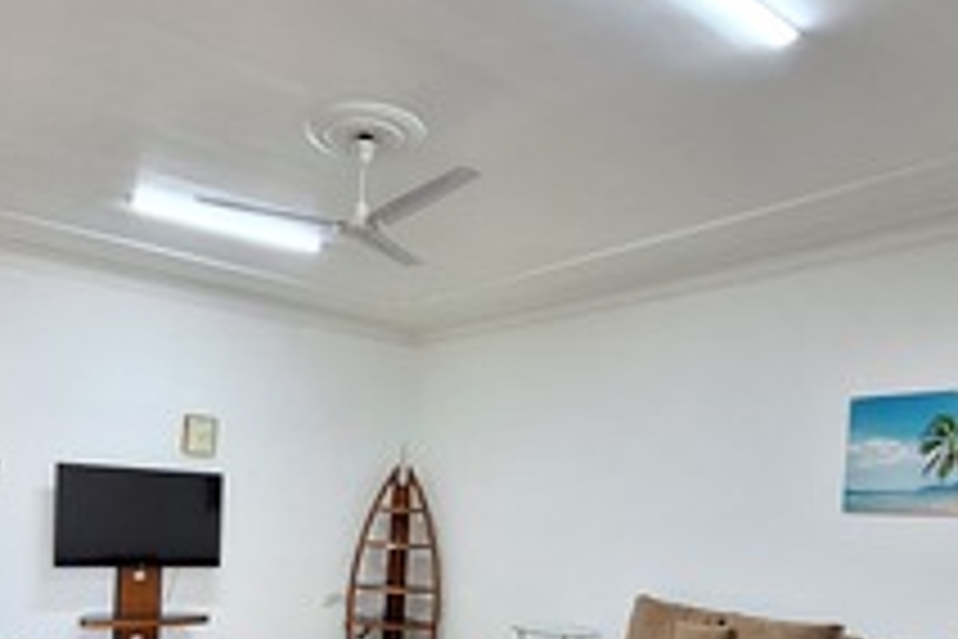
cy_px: 529
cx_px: 358
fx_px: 772
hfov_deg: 62.7
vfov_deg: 42.5
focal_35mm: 29
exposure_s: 1/50
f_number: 2.2
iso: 200
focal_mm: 1.74
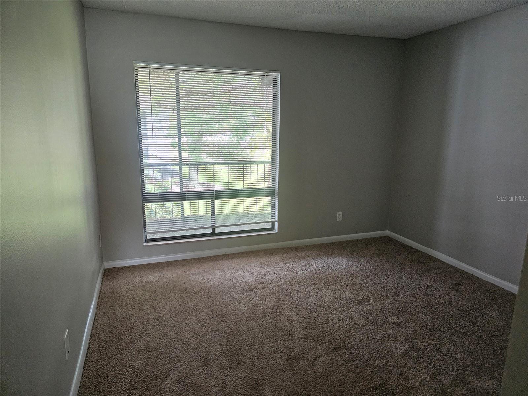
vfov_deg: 58.9
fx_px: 351
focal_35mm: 23
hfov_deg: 73.9
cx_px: 264
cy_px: 198
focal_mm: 6.3
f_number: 1.7
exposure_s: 1/170
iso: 640
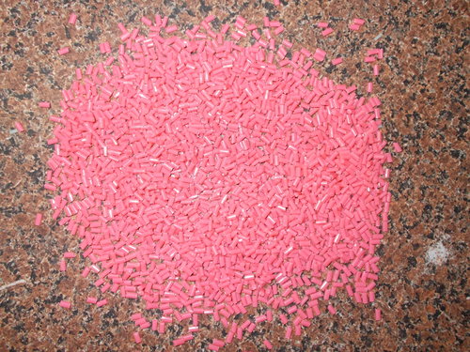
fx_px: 462
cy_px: 176
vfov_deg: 41.8
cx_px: 235
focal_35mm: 34
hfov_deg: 54.0
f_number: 3.6
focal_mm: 6
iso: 200
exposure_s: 1/25
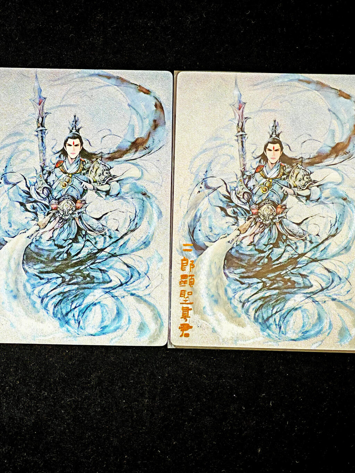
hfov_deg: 15.6
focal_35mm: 95
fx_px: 1299
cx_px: 165
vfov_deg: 20.6
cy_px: 208
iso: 250
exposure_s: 1/33
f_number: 2.4
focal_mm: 8.67
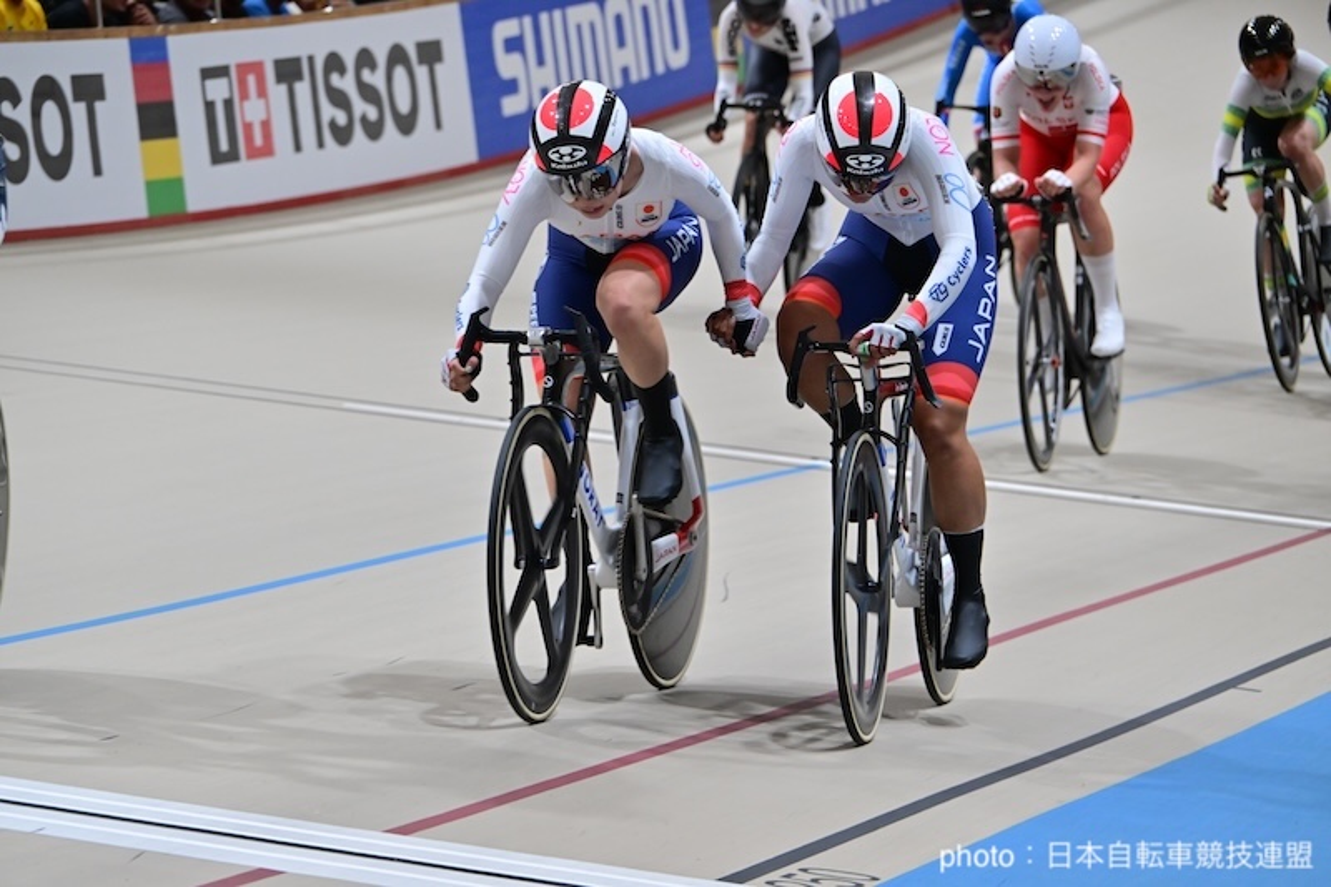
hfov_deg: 9.0
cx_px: 666
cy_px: 444
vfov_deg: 6.0
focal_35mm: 230
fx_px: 8501
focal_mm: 230
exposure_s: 1/500
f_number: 8
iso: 2500
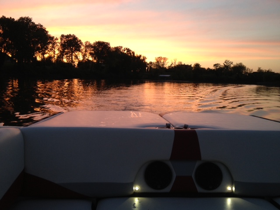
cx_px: 140
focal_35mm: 35
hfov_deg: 52.6
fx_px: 283
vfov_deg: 40.7
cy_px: 105
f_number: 2.4
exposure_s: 1/20
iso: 64
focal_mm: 4.28
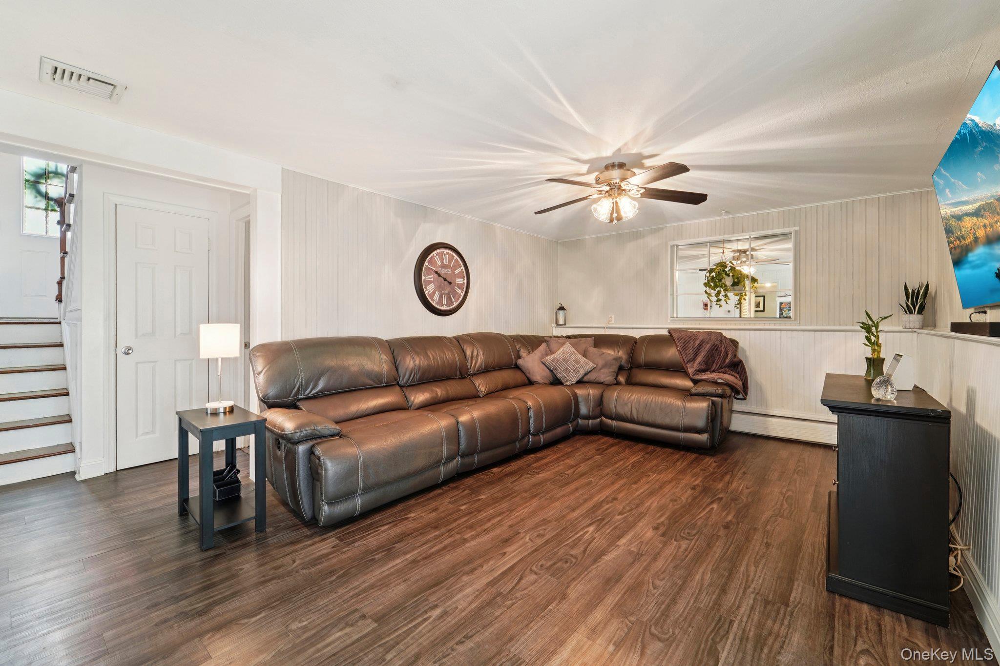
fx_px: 389
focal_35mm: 14
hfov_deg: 104.3
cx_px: 500
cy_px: 333
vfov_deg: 81.2
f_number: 8
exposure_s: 1/3.33
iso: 400
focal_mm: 14
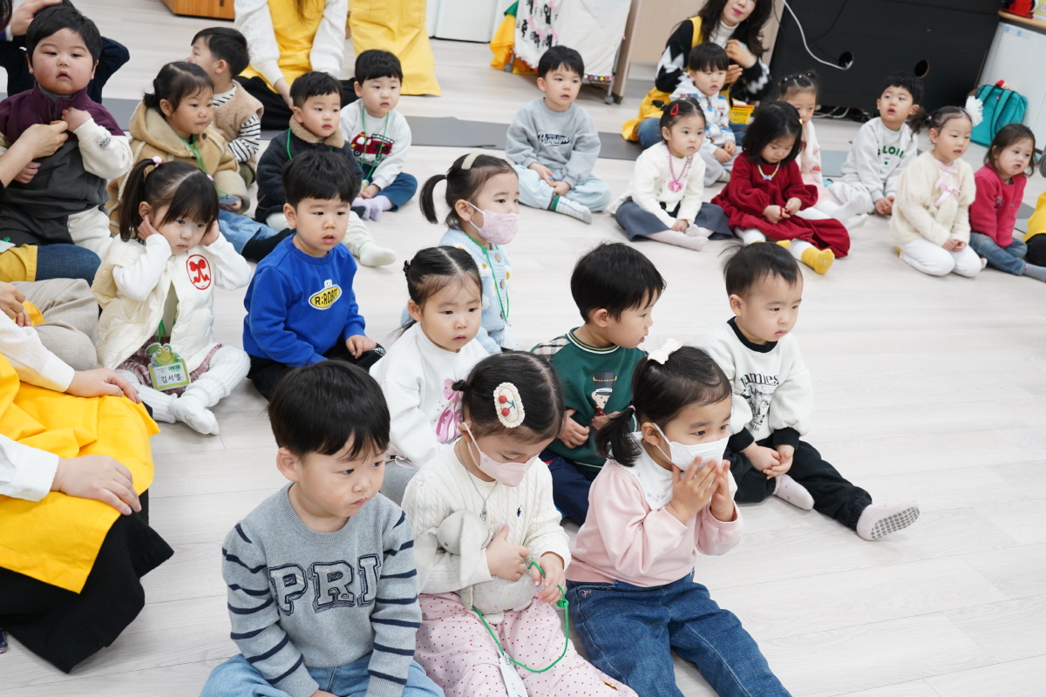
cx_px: 523
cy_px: 348
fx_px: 1220
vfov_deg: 31.9
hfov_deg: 46.4
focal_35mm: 42
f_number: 7.1
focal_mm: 42
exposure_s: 1/50
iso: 2500
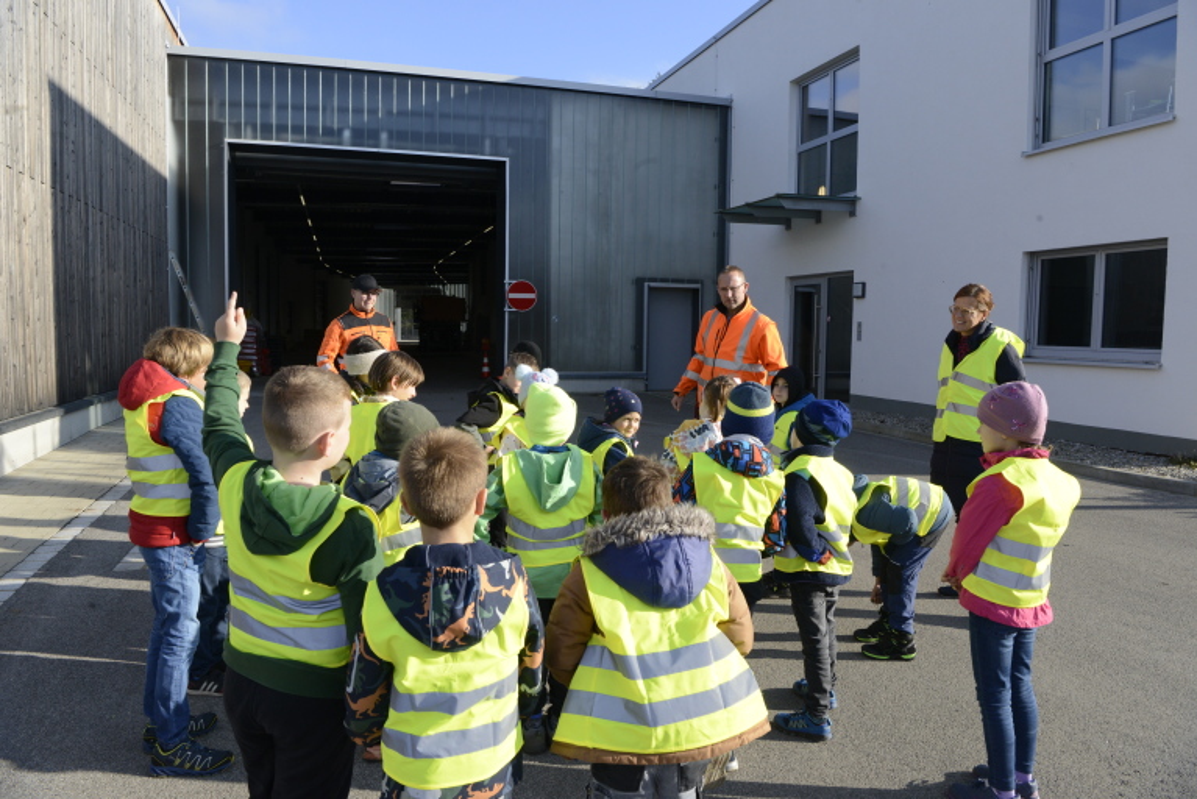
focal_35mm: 24
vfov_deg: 53.2
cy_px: 400
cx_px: 598
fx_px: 798
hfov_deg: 73.7
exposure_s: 1/640
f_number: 13
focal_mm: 24
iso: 1000
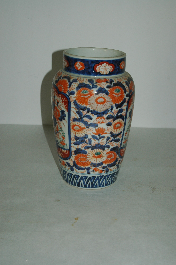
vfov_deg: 37.9
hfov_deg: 25.7
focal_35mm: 52
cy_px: 132
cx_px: 88
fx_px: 386
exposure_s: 1/125
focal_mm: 35
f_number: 7.1
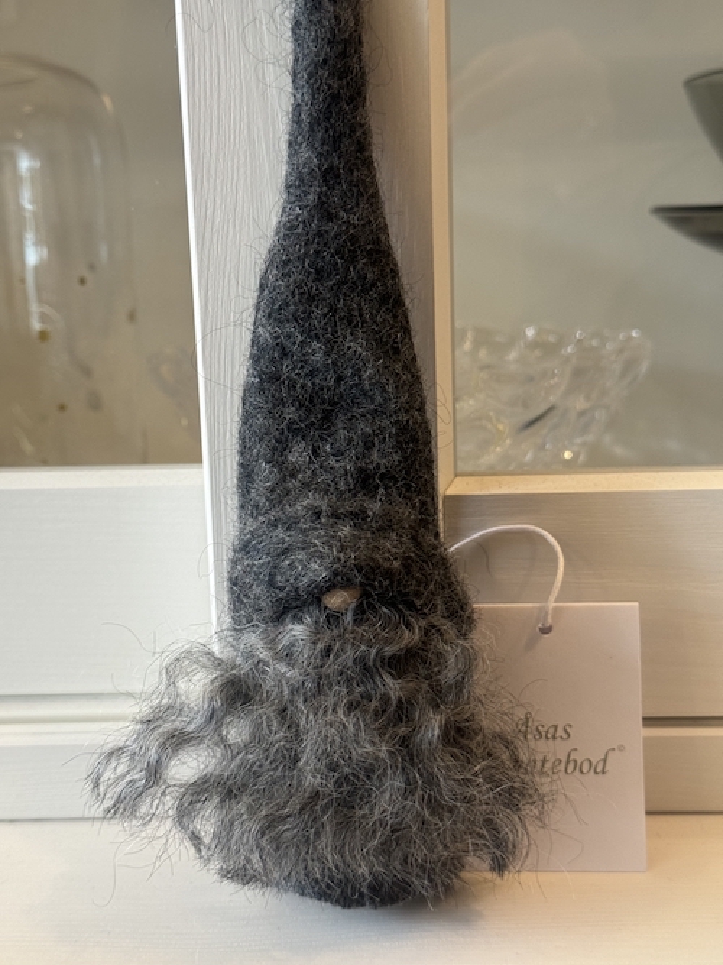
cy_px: 482
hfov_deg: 30.3
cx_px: 362
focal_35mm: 48
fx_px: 1337
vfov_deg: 39.7
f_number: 1.78
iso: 250
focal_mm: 6.76
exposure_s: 1/40
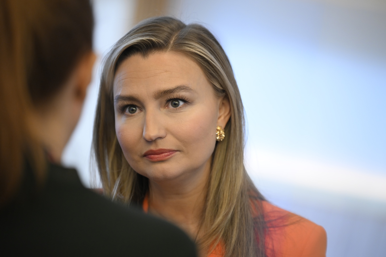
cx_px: 193
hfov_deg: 13.7
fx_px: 1608
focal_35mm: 150
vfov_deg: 9.1
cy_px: 128
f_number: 2.8
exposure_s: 1/100
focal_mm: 150
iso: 1250
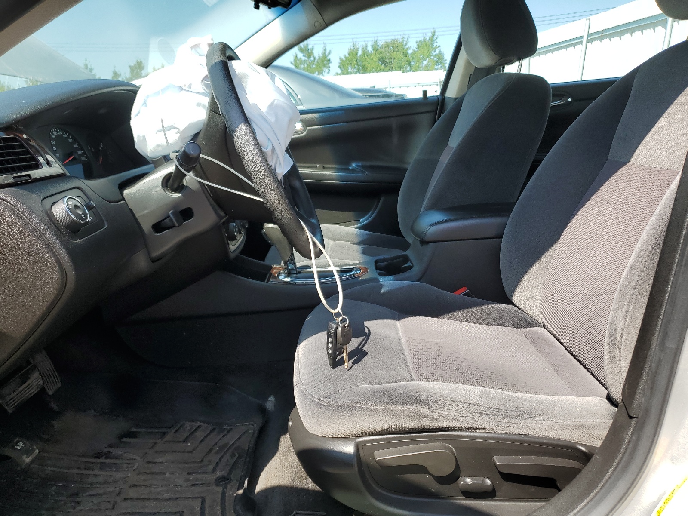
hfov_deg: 67.3
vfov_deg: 53.1
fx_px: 517
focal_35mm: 26
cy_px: 258
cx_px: 344
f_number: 1.5
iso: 50
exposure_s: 1/909
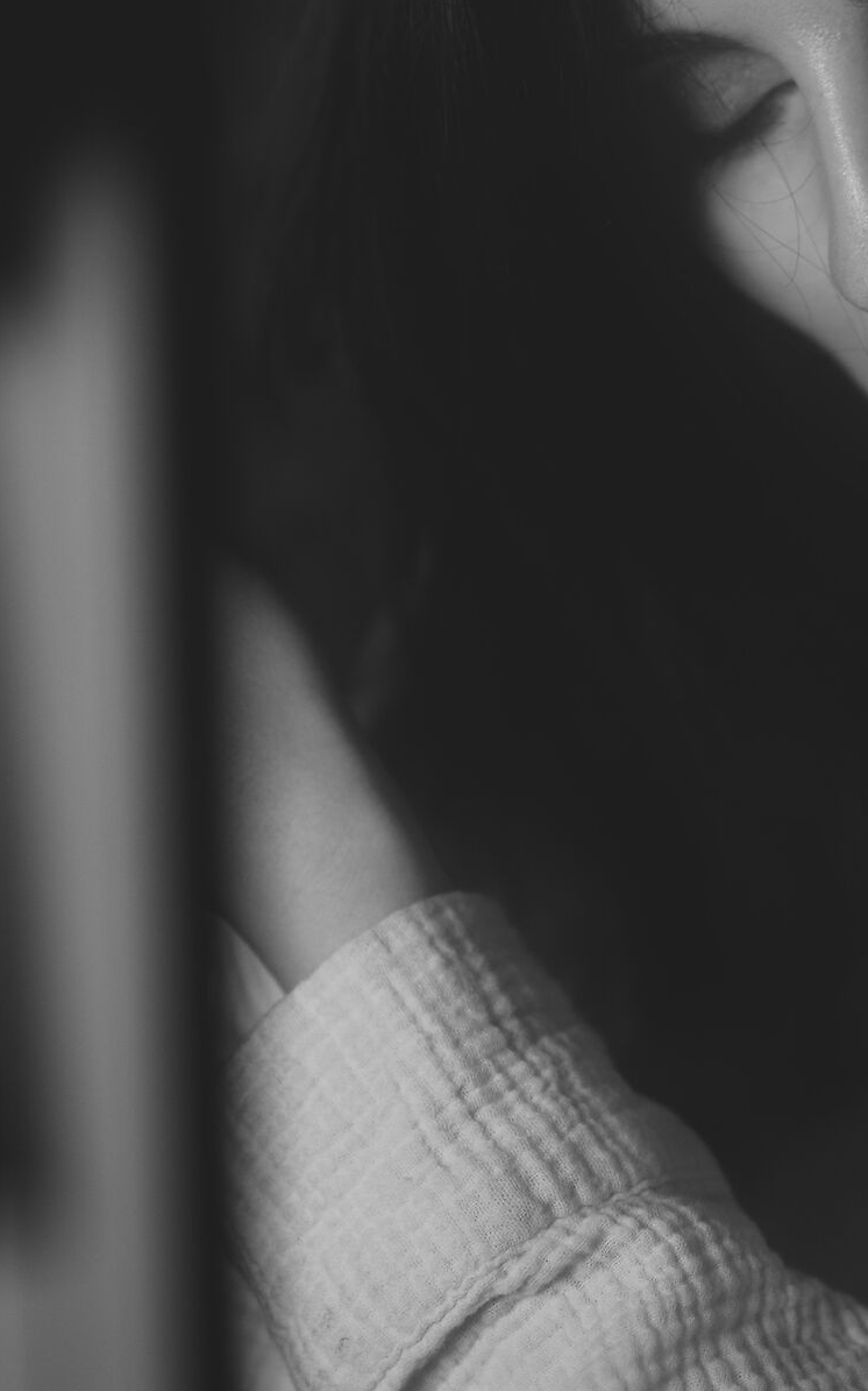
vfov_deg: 12.0
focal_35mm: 174
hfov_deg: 7.5
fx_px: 6587
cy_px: 536
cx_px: 926
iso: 400
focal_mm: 85
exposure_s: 1/160
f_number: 1.8
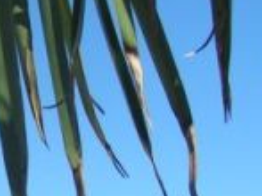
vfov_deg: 9.4
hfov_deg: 12.4
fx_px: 1172
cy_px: 239
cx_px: -71
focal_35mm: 155
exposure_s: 1/320
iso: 50
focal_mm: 5.8
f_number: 5.6
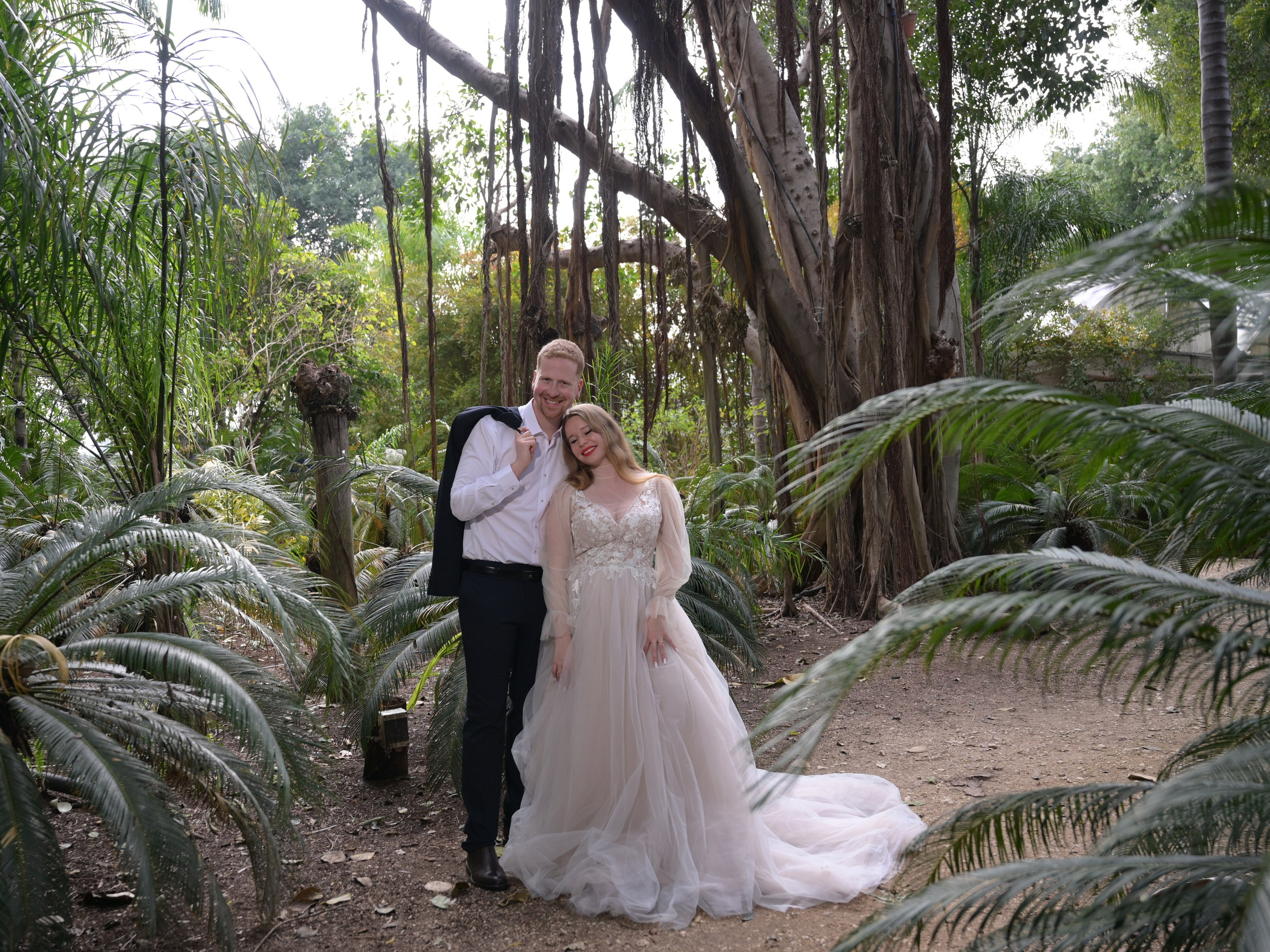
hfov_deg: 55.9
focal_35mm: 33
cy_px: 477
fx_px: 1194
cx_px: 561
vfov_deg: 43.5
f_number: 3.5
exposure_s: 1/250
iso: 250
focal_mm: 29.5
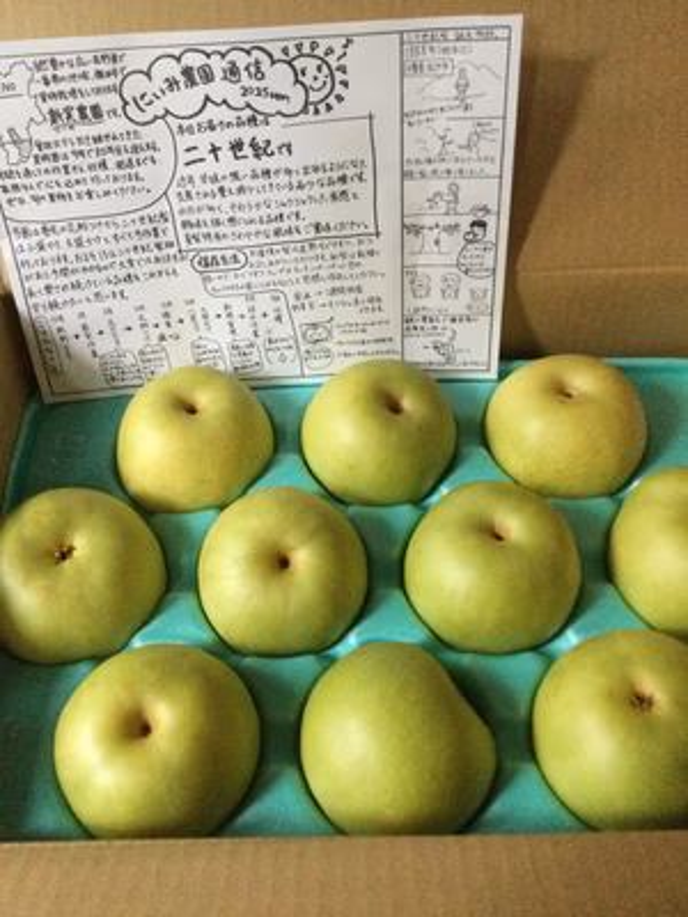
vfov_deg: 58.4
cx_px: 344
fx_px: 822
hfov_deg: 45.4
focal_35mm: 31
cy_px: 458
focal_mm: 3.3
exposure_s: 1/15
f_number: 2.4
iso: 320
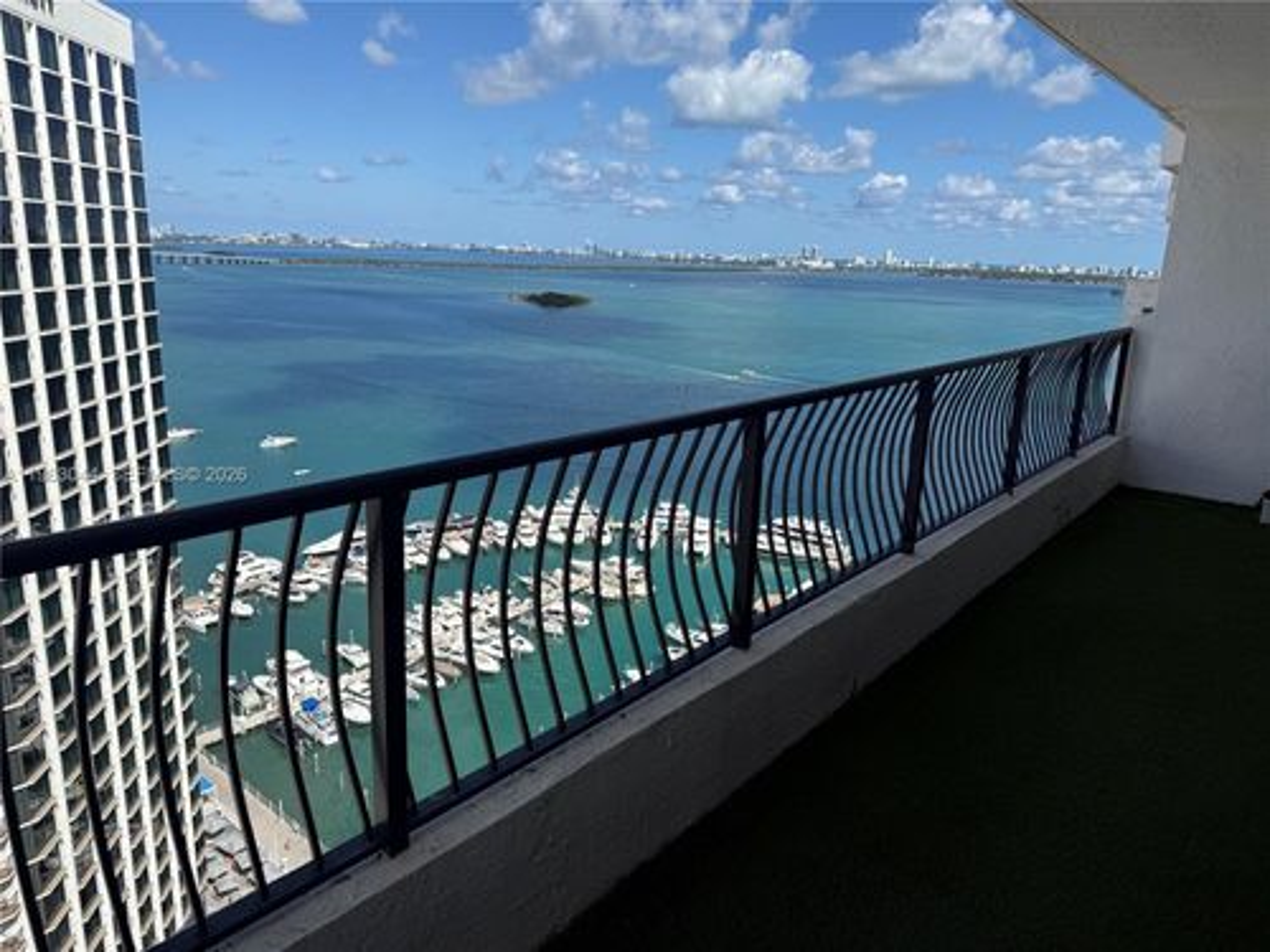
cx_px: 635
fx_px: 881
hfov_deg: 71.6
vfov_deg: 56.8
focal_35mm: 24
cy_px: 476
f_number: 1.78
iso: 80
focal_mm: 6.76
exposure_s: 1/6173
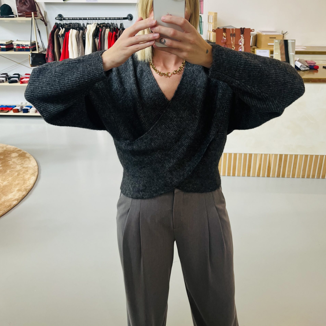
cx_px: 161
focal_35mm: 31
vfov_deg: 51.9
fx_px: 330
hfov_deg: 52.5
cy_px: 121
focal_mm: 5.1
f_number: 1.6
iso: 125
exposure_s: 1/100
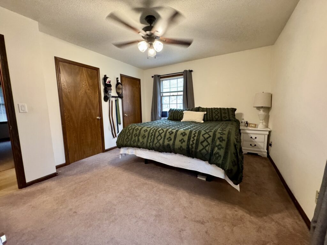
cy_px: 122
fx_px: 132
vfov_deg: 85.7
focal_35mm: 14
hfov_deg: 102.1
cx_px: 164
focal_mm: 2.22
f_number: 2.2
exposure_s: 1/60
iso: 800
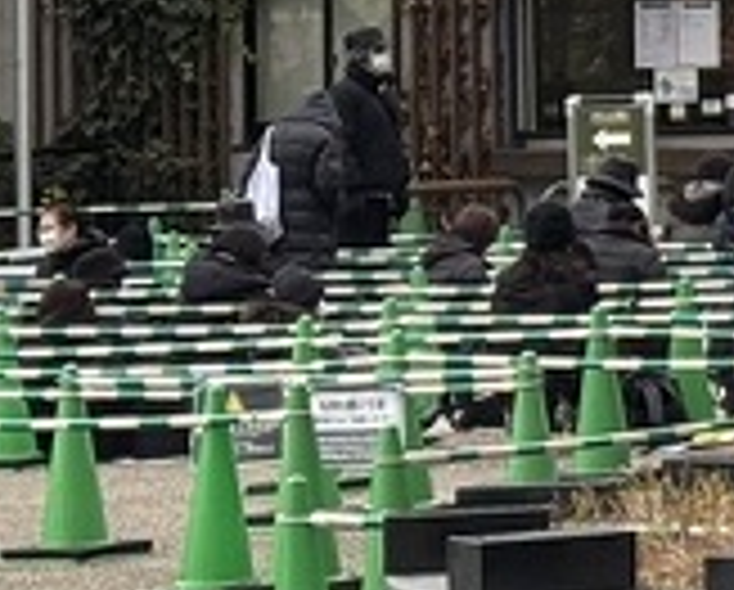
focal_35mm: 318
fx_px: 6921
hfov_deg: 5.7
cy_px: -230
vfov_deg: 4.9
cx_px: 2243
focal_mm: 5.96
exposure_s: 1/199
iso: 32
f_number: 1.6
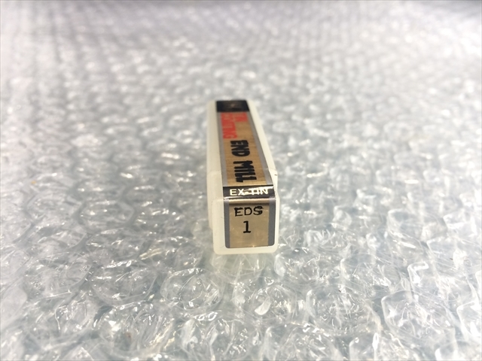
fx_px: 404
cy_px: 180
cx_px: 241
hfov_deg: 61.7
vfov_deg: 48.2
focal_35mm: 29
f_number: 2.2
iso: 64
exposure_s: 1/30
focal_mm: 4.15
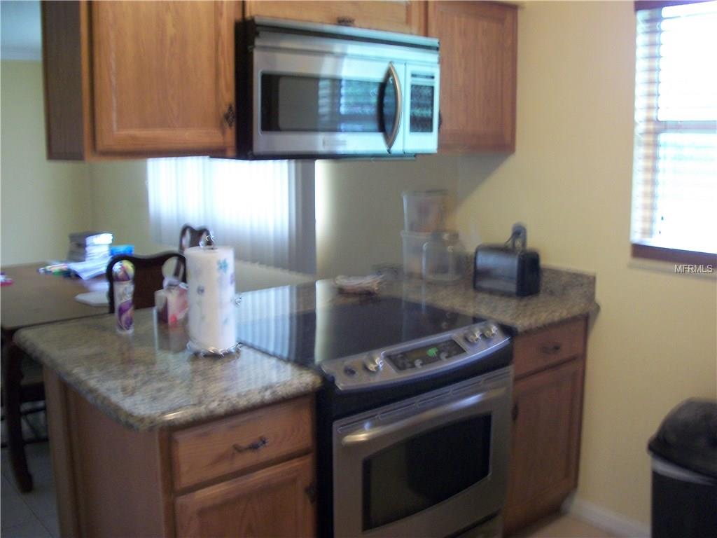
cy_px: 269
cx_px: 358
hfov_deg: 52.6
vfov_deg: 40.7
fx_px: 725
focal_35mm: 35
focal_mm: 6.3
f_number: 3.1
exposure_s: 1/8
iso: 250
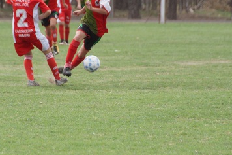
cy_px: 69
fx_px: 3130
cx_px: 104
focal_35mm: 486
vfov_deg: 2.8
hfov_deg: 4.2
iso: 1000
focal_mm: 180
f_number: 6.3
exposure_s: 1/2000
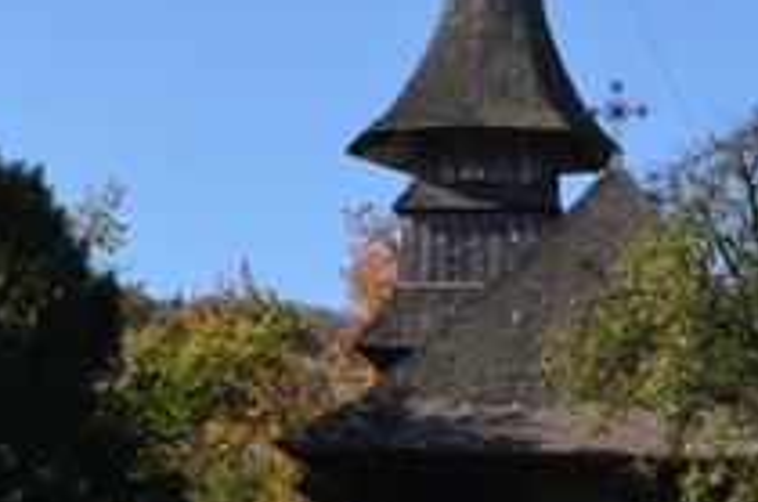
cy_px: 123
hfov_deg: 12.6
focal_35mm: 163
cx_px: 411
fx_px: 3424
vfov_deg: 8.4
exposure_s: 1/250
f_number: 8
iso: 140
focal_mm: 38
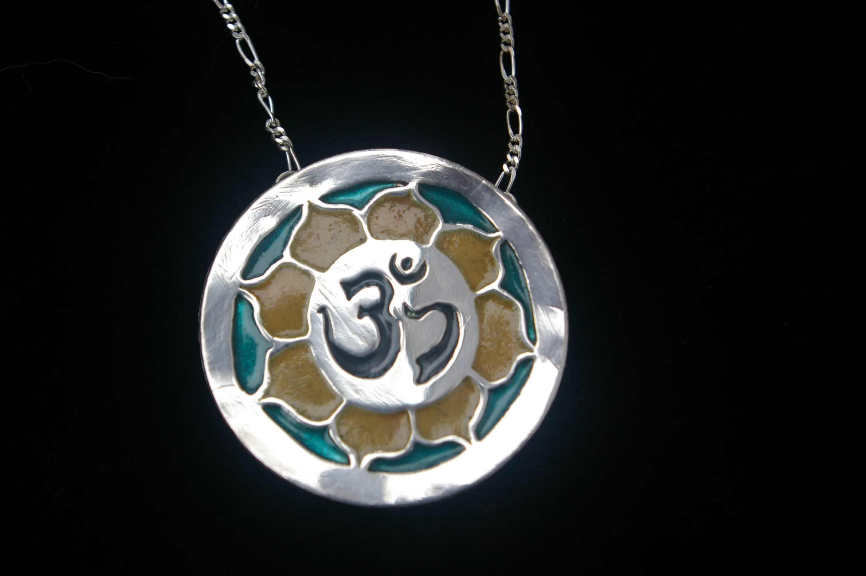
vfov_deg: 22.6
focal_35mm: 60
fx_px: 1442
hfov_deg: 33.4
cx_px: 433
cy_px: 288
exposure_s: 1/250
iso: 200
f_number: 8
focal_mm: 40
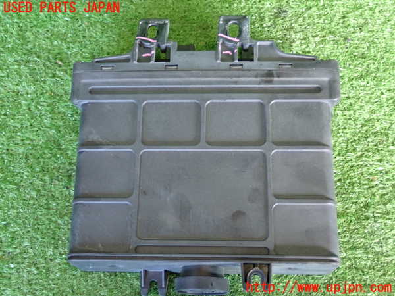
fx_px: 571
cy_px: 148
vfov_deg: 29.1
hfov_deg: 38.2
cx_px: 198
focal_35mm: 50
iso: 800
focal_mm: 9.01
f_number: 3.2
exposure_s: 1/30
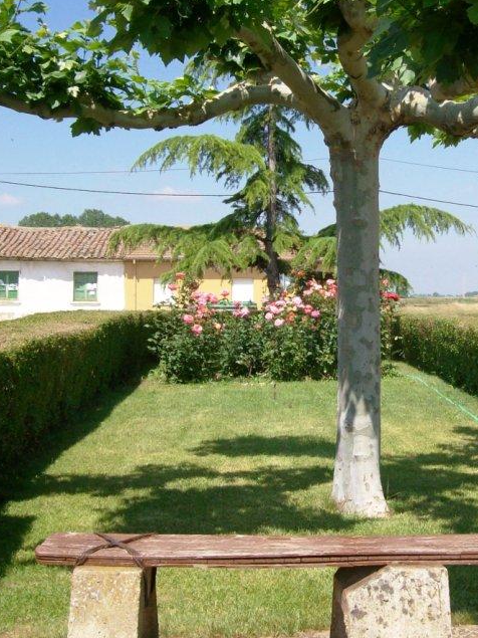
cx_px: 340
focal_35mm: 58
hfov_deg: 25.0
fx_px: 1068
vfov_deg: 33.2
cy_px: 268
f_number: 4.8
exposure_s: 1/470
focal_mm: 6
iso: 80
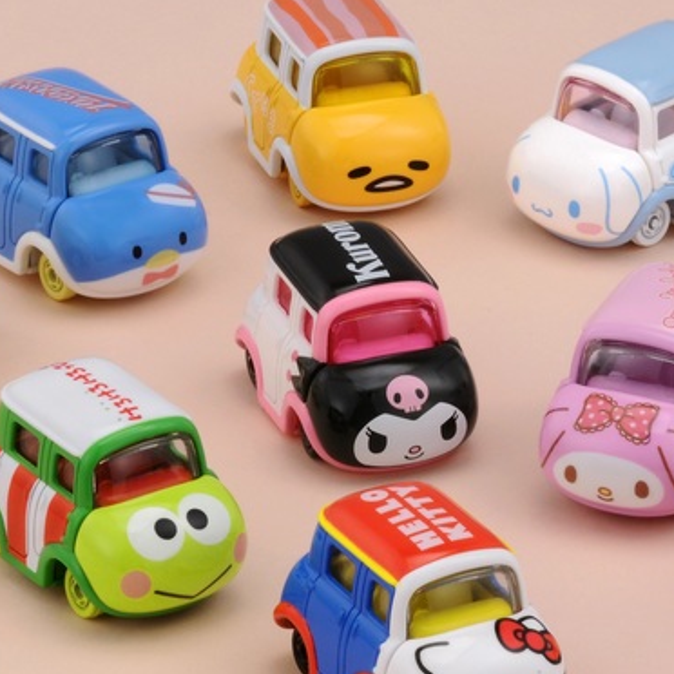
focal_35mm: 233
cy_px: 376
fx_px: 5131
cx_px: 444
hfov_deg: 7.5
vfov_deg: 7.5
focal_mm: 85
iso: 200
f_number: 32
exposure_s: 1/2.5
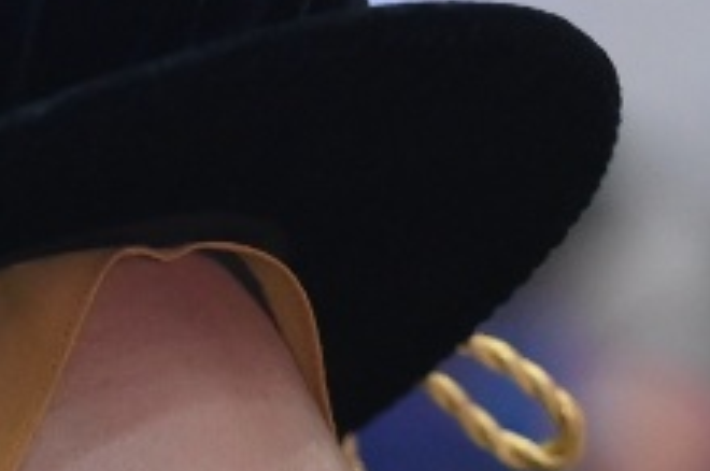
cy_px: 1000
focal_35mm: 764
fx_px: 15046
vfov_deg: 1.8
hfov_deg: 2.7
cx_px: 407
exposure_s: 1/125
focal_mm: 105
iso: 2500
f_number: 2.8
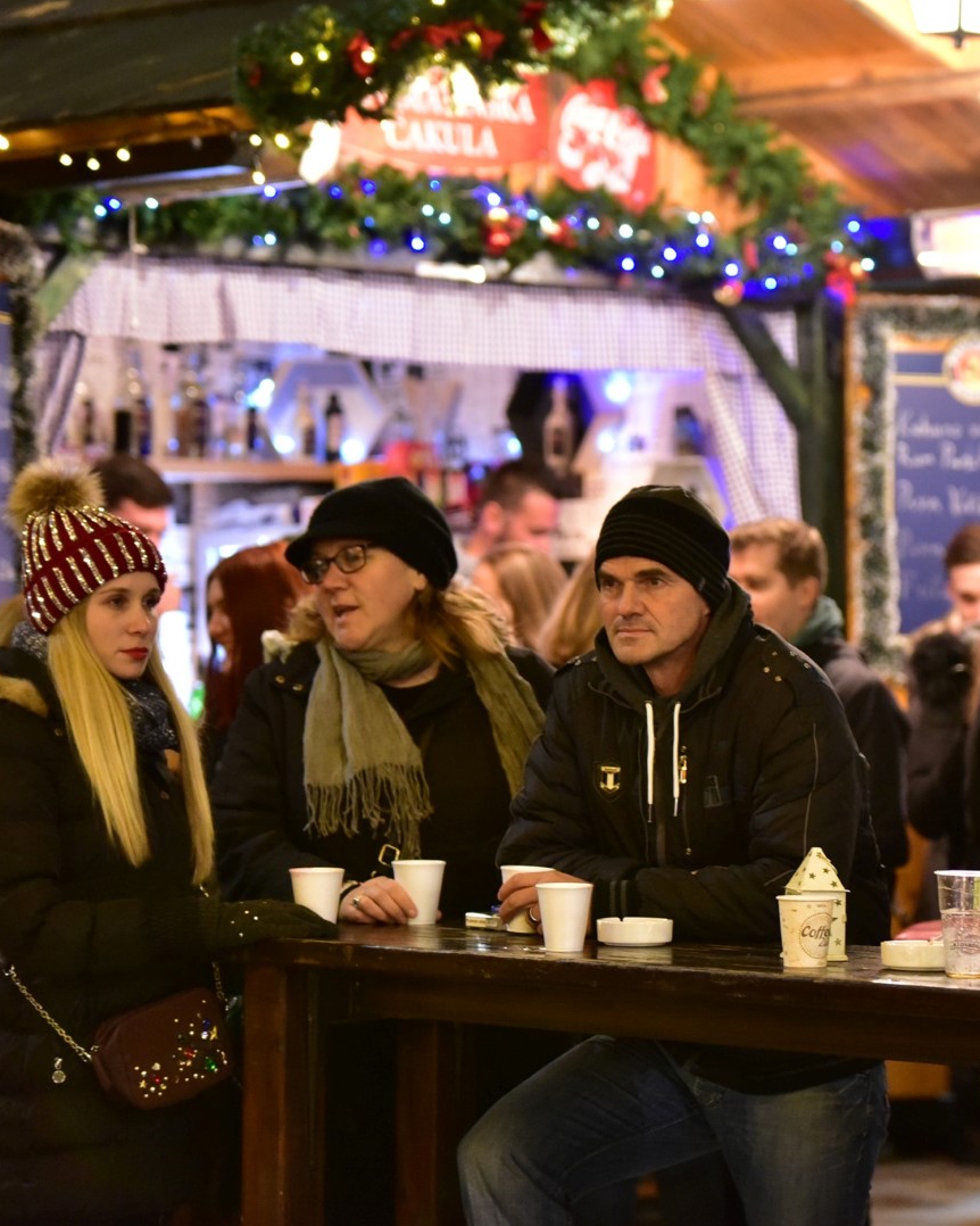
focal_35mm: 148
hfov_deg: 10.4
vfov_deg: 13.0
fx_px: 5367
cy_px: 613
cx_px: 757
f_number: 3.2
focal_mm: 105
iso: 5000
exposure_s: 1/50
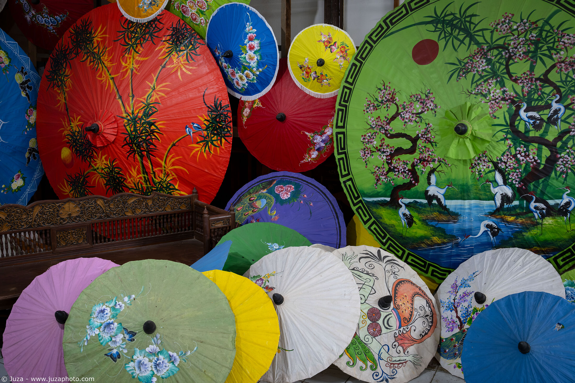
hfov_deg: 54.4
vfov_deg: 37.9
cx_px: 288
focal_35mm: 35
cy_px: 192
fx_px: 559
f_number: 5.6
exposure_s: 1/5
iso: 1600
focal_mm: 23
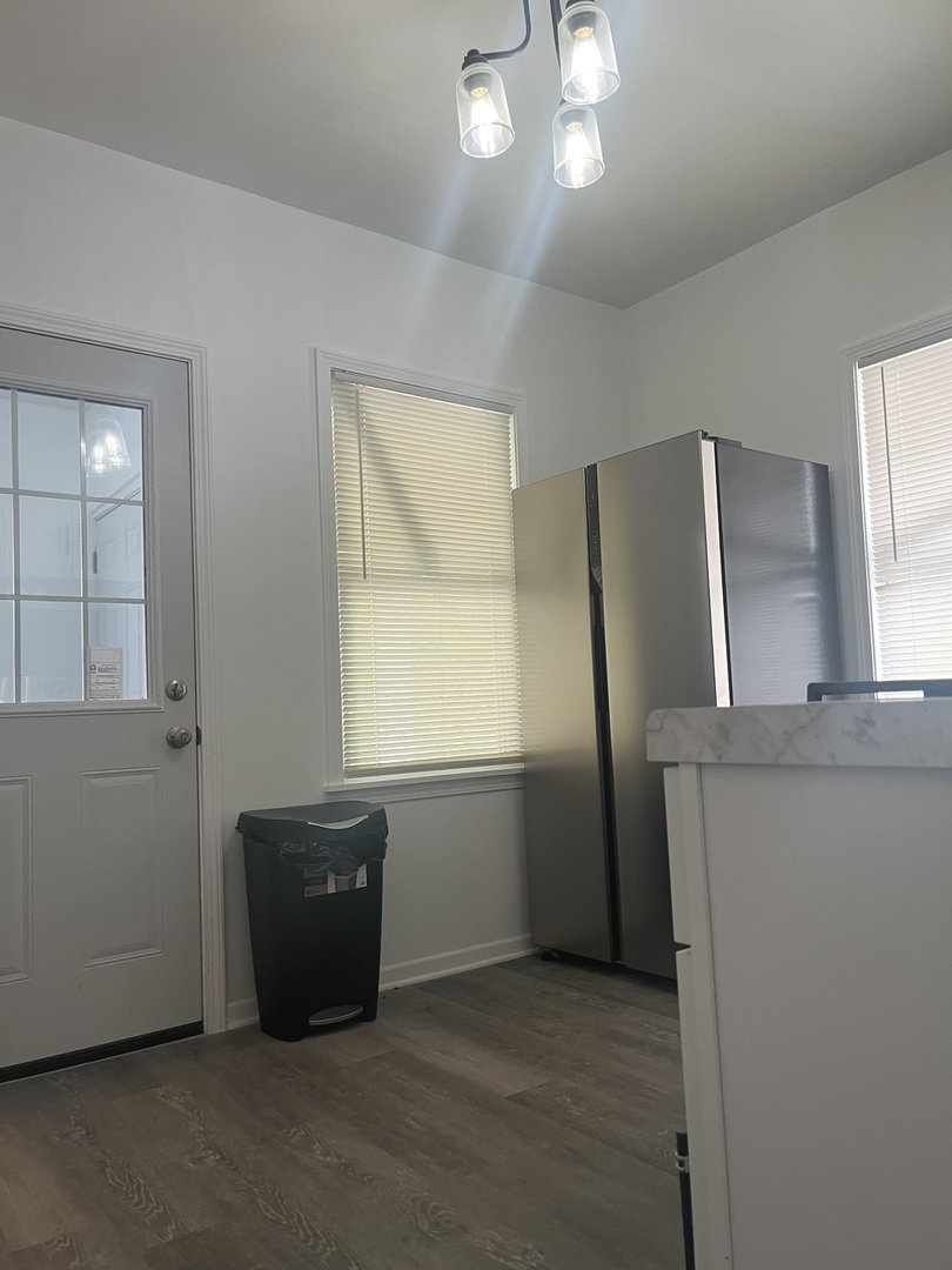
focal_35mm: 26
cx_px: 476
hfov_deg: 53.1
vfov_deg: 67.3
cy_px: 635
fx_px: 953
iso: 80
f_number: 1.6
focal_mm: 5.1
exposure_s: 1/60
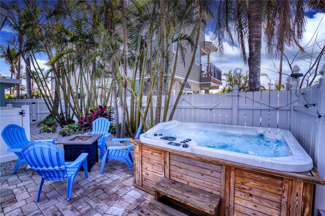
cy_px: 108
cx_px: 162
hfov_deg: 100.4
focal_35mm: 15
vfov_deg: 77.3
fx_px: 135
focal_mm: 10
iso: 100
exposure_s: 1/90
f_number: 8
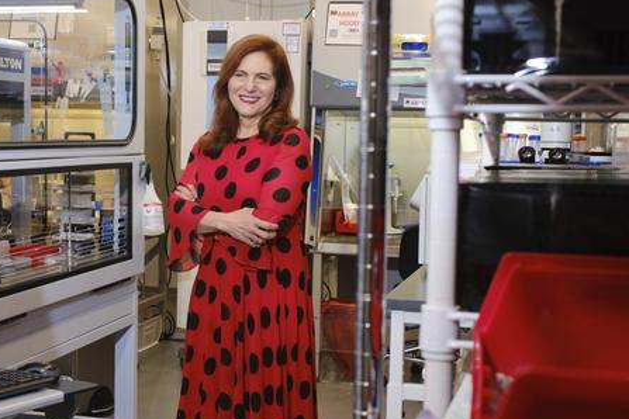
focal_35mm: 58
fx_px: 1013
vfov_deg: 23.4
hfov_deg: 34.4
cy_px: 227
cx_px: 246
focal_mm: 24.5
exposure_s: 1/125
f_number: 4.5
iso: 500
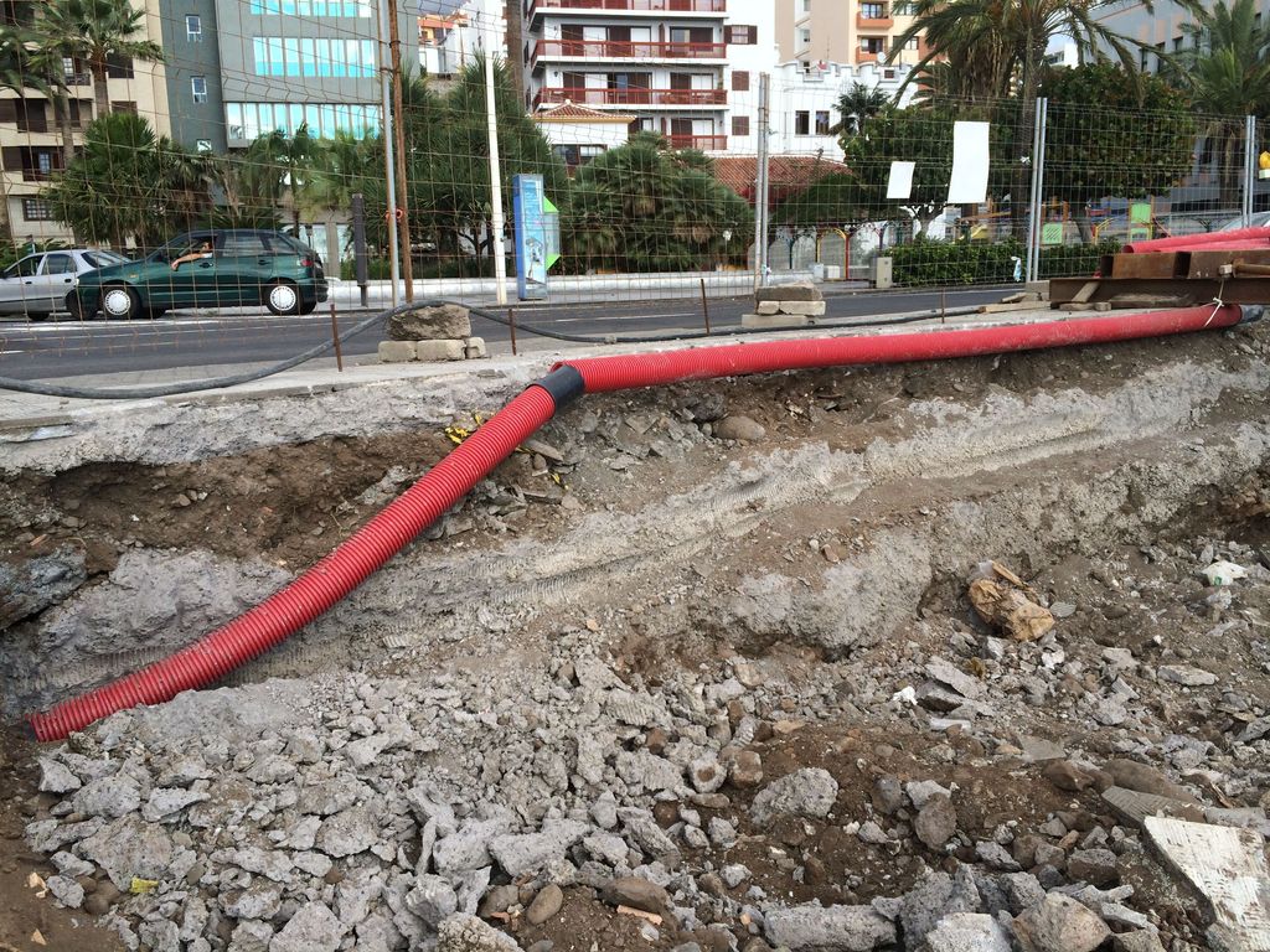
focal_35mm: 30
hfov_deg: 60.0
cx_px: 635
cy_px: 476
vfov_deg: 46.8
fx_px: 1101
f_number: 2.2
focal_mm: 4.12
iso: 32
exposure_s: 1/933
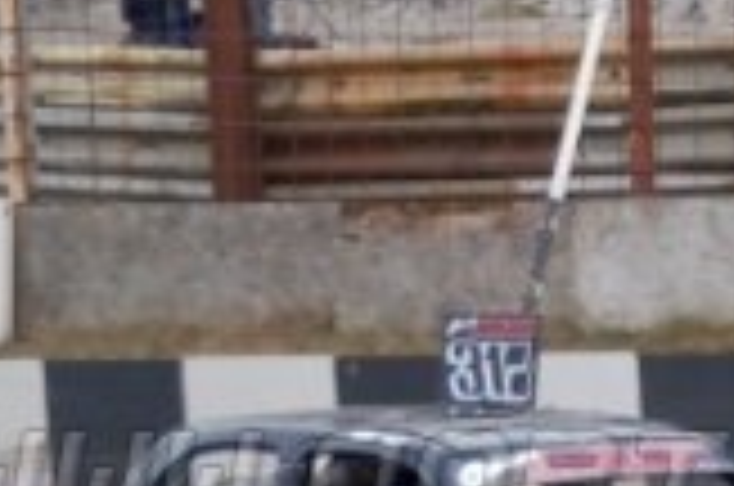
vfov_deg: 4.2
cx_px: 1198
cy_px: 490
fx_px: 6592
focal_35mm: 324
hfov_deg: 6.3
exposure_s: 1/640
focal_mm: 55
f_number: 5.3
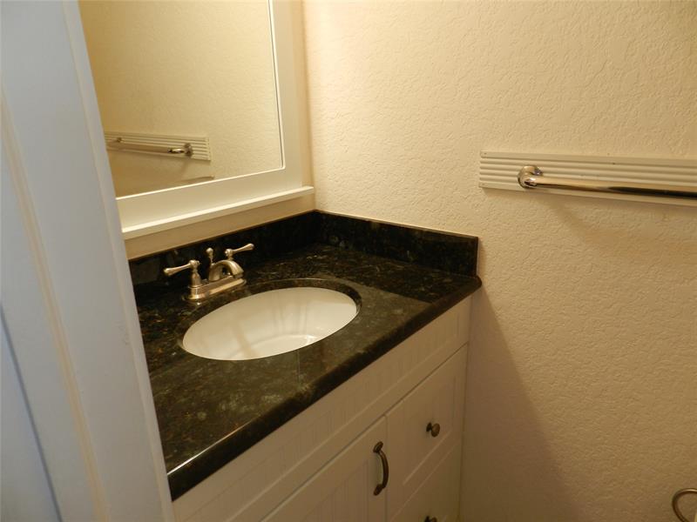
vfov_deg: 58.9
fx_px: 463
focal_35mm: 23
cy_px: 261
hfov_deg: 73.9
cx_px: 348
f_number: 3.4
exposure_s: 1/40
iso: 160
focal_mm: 4
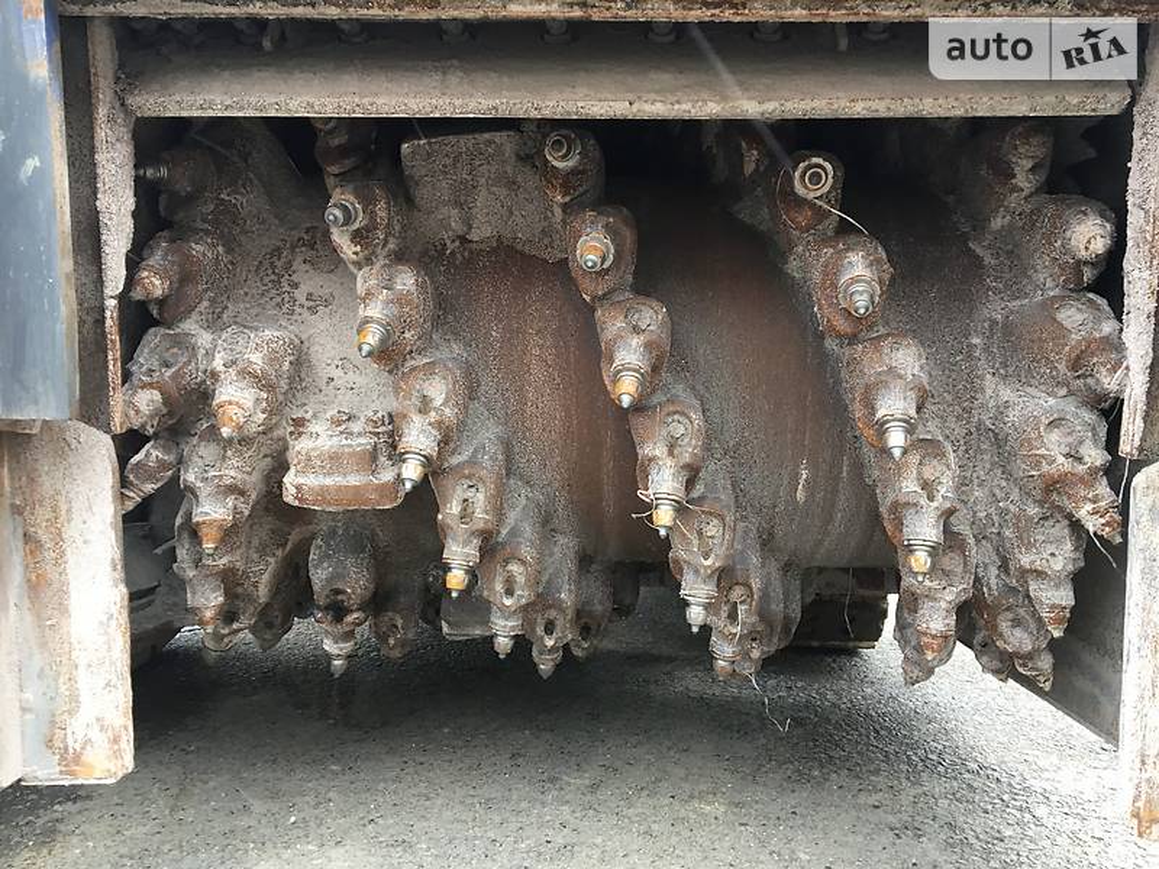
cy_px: 434
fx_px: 971
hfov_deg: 61.7
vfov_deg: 48.2
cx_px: 580
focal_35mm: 29
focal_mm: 4.2
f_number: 2.2
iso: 50
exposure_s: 1/33
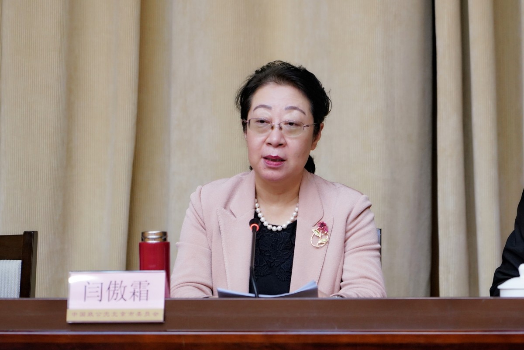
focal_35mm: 105
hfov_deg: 19.5
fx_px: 1528
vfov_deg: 13.0
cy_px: 175
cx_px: 262
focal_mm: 105
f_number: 4
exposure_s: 1/100
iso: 1250
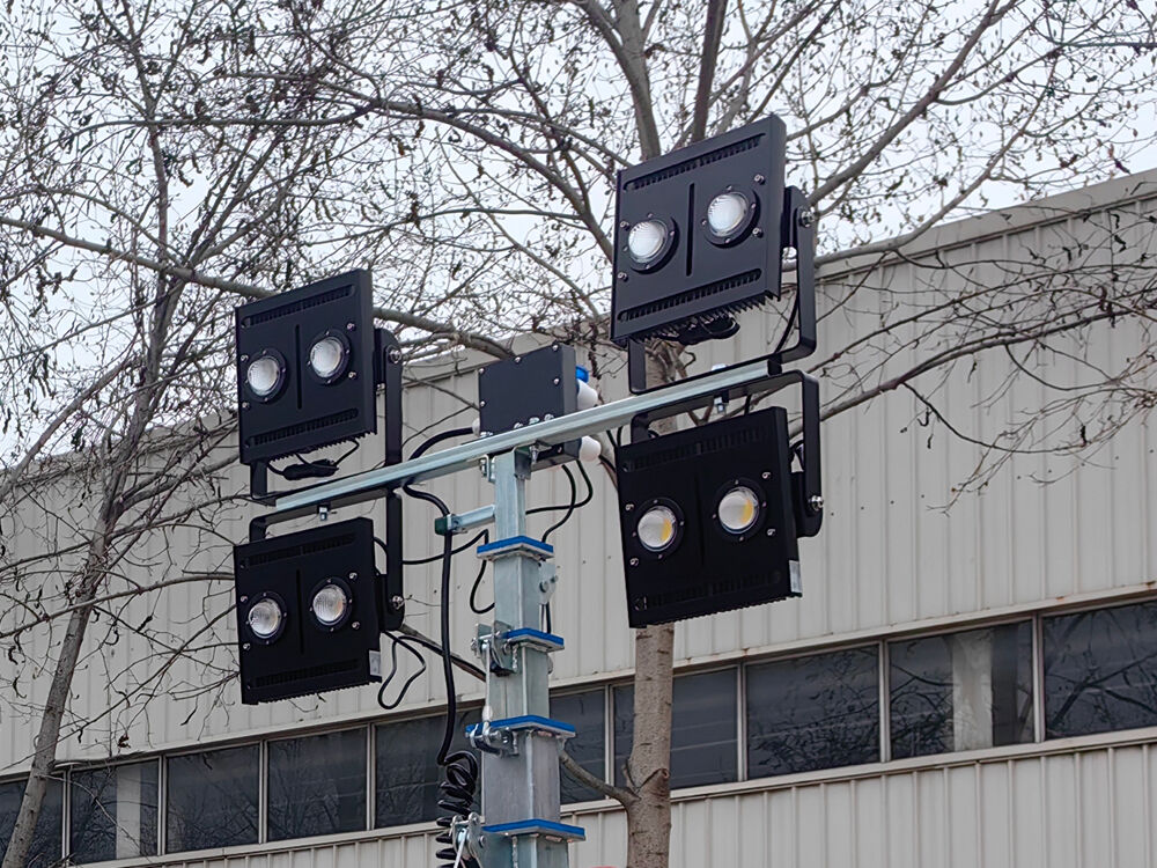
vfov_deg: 51.4
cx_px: 578
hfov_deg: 65.3
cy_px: 434
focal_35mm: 27
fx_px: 902
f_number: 2
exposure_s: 1/2725
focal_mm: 5.75
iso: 50
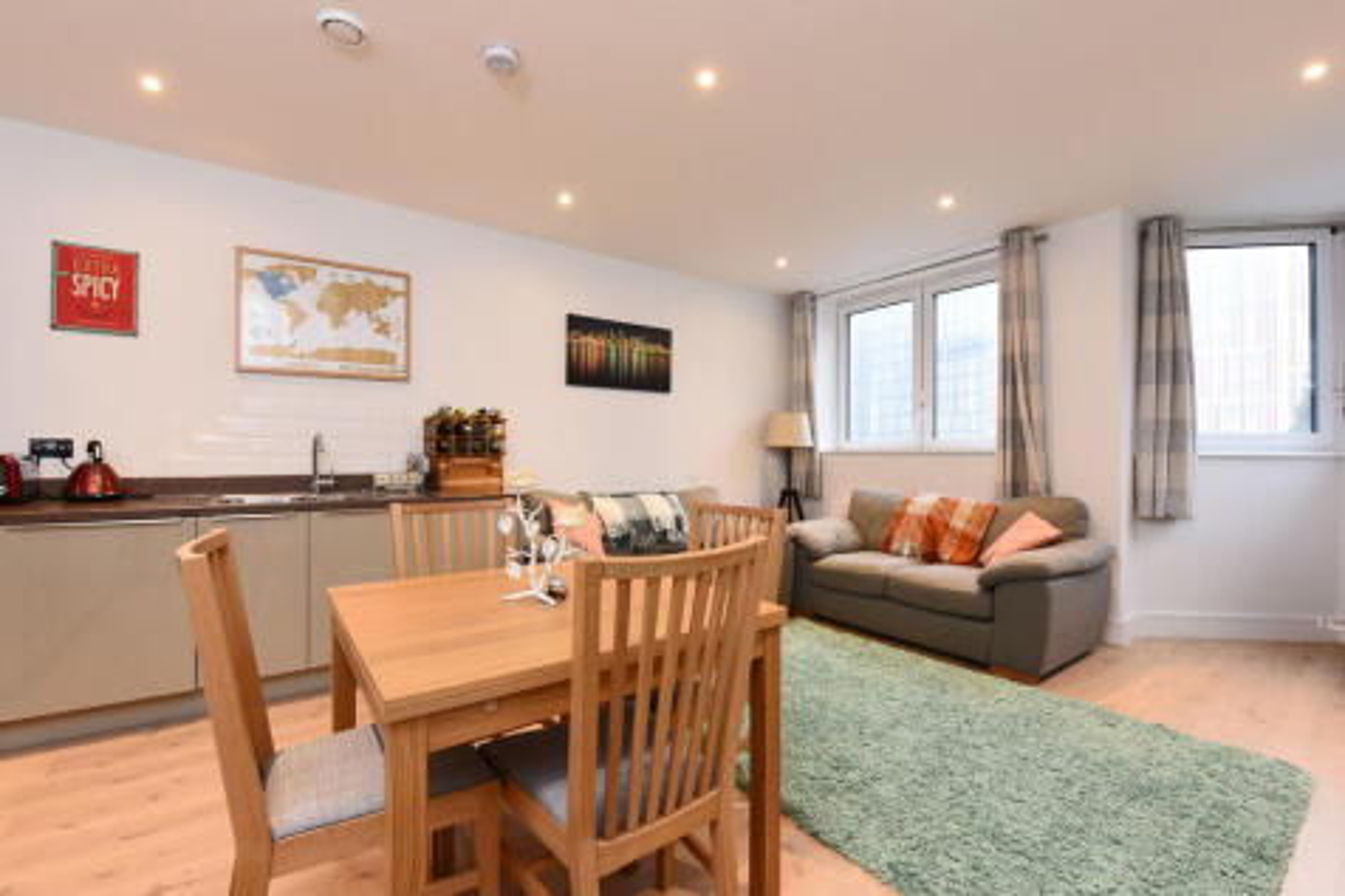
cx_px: 672
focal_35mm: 15
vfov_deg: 77.3
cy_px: 448
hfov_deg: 100.4
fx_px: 560
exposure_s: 1/13
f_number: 7.1
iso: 800
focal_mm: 15
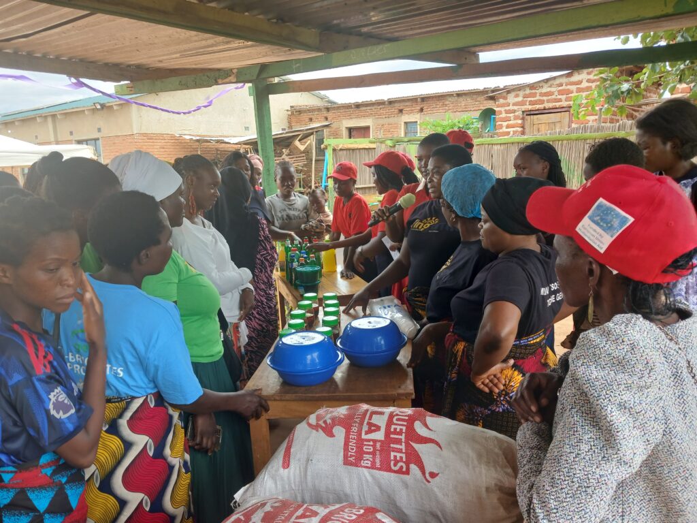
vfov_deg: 51.4
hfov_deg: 65.3
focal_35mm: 27
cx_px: 348
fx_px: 544
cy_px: 262
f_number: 1.8
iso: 32
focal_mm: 3.98
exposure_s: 1/100
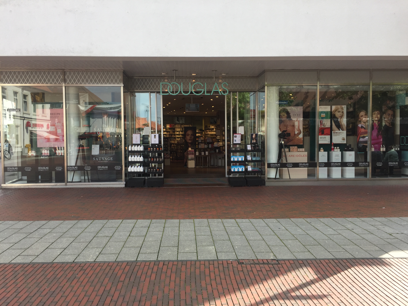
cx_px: 204
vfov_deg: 48.2
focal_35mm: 29
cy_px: 153
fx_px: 342
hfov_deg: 61.7
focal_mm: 4.15
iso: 32
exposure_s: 1/706
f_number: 2.2
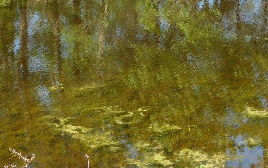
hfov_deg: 17.0
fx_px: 898
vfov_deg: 10.6
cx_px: 157
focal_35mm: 123
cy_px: 24
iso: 125
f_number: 4.2
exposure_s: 1/250
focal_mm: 11.7
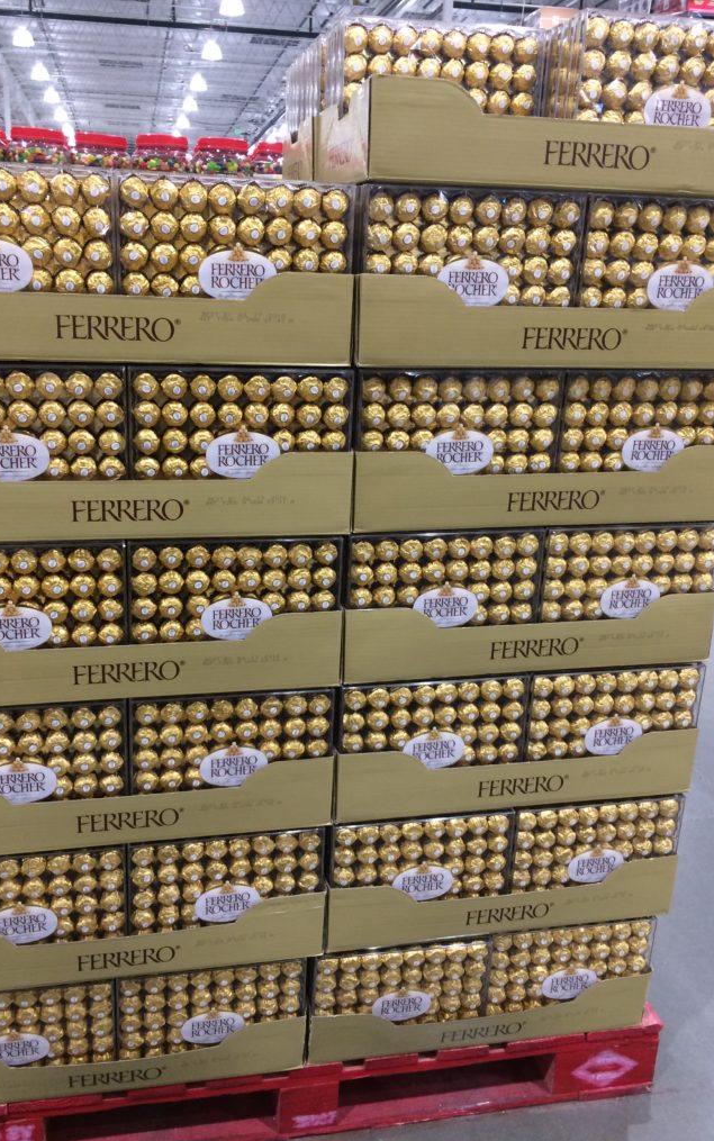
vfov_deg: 61.2
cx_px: 318
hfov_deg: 40.6
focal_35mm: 31
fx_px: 964
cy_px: 567
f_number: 2.2
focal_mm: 4.15
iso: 125
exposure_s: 1/30
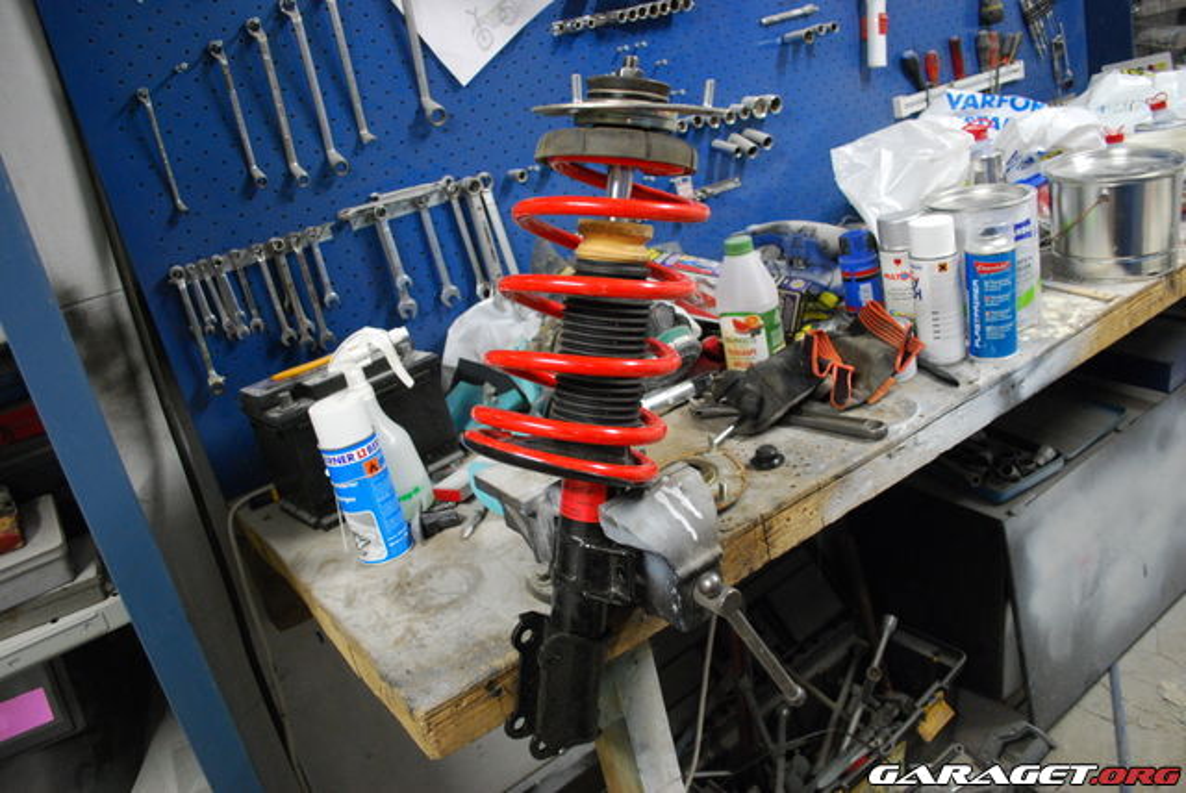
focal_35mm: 27
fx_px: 890
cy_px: 396
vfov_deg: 48.0
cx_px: 593
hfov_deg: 67.3
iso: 1000
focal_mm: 18
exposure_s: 1/30
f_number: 3.5
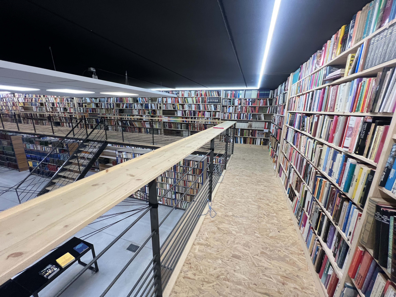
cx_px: 198
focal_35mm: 13
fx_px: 149
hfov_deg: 106.2
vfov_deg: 89.9
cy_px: 148
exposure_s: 1/100
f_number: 1.8
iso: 200
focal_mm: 1.57
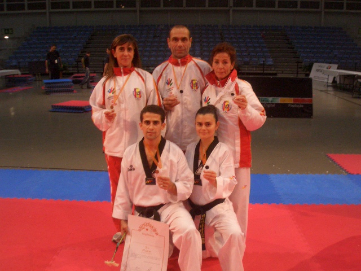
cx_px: 180
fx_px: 375
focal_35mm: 36
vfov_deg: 39.7
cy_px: 136
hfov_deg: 51.4
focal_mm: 4.8
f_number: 4
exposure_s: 1/60
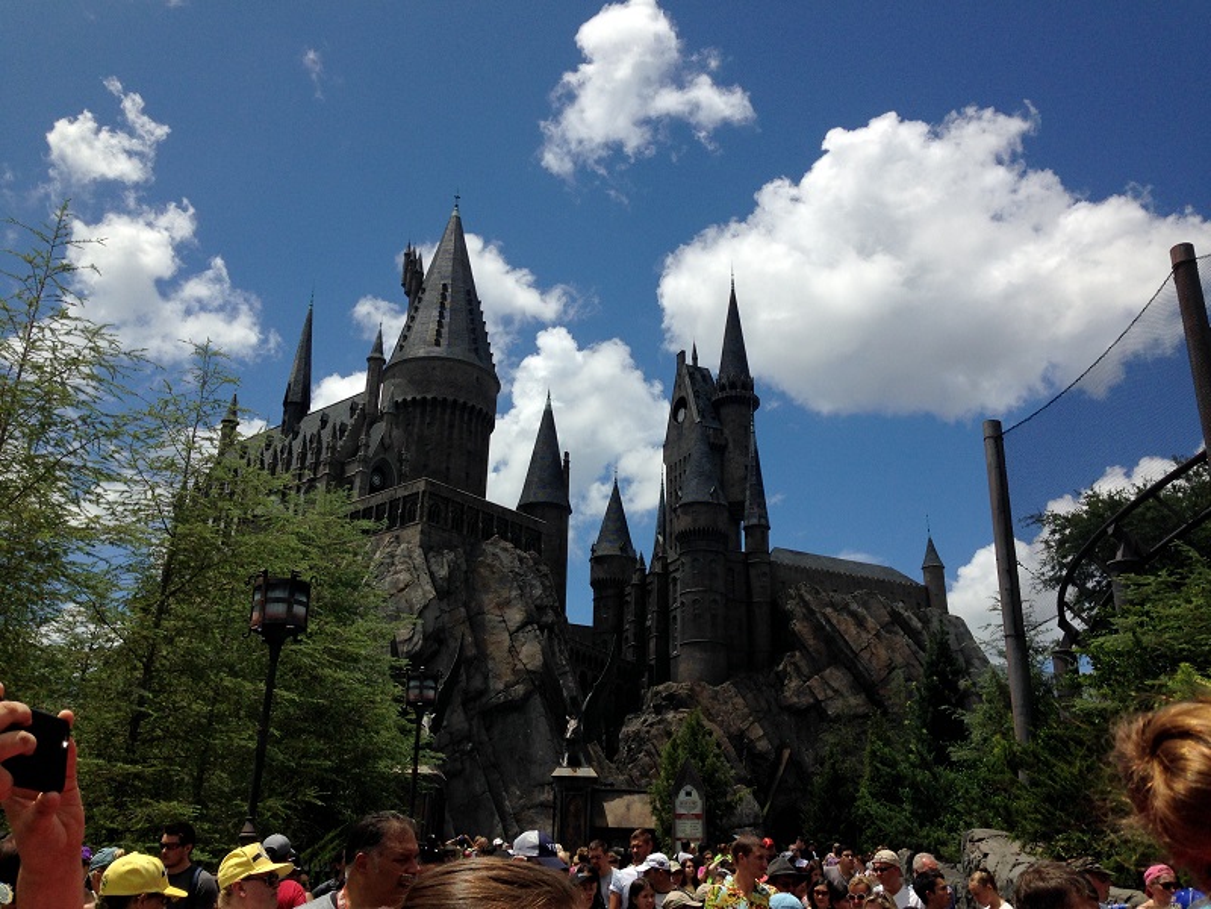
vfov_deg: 42.9
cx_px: 606
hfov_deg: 55.4
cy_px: 454
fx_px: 1154
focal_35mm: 33
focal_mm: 4.12
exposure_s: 1/3195
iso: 50
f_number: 2.4
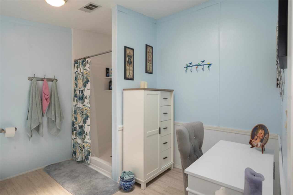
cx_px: 146
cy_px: 98
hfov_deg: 86.9
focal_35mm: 19
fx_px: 155
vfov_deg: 64.5
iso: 400
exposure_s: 1/6
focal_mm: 19
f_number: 8
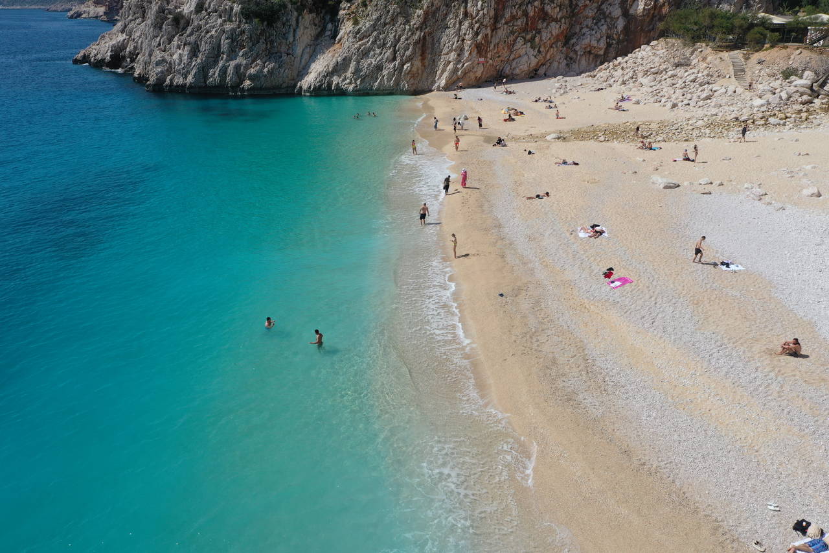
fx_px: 645
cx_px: 414
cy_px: 276
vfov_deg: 46.4
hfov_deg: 65.5
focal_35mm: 28
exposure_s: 1/640
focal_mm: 10.26
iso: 100
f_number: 6.3
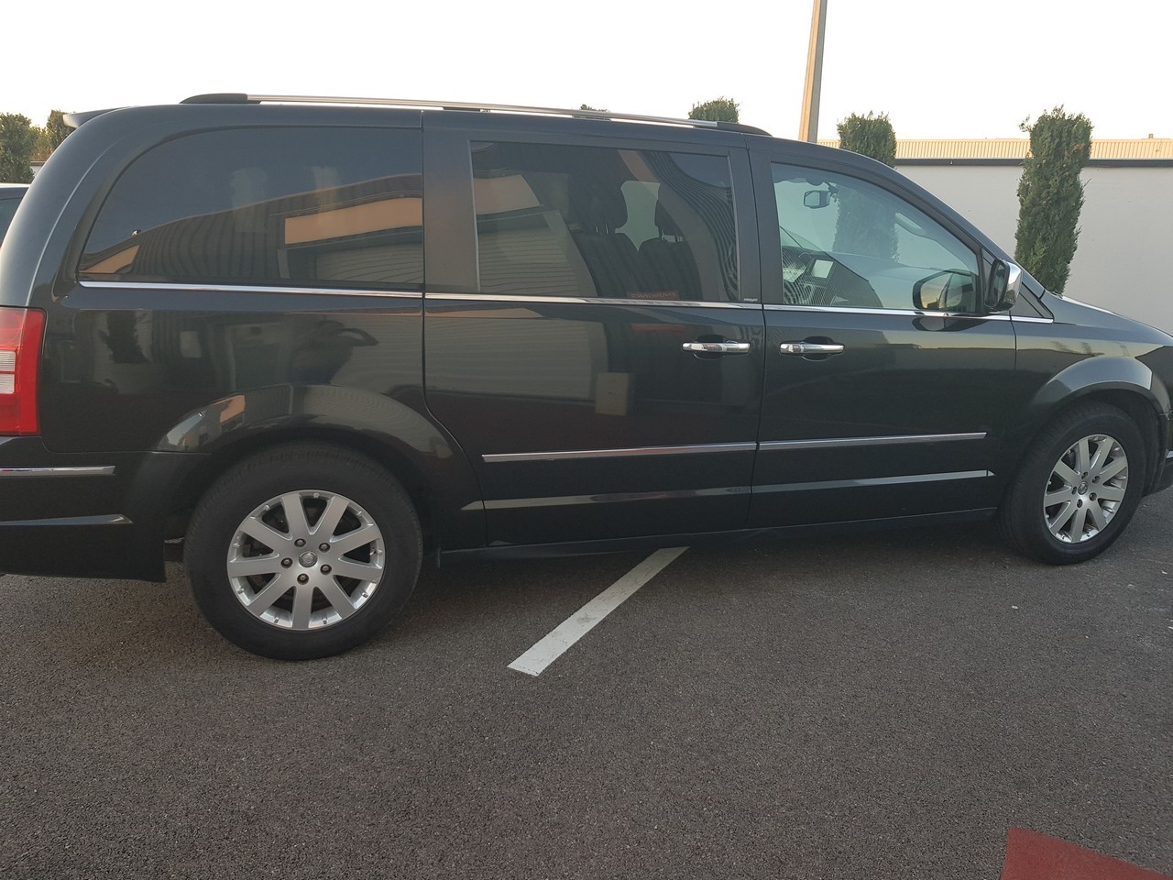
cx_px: 586
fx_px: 881
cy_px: 440
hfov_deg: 67.3
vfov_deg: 53.1
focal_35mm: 26
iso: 40
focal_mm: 4.2
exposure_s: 1/123
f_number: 1.7
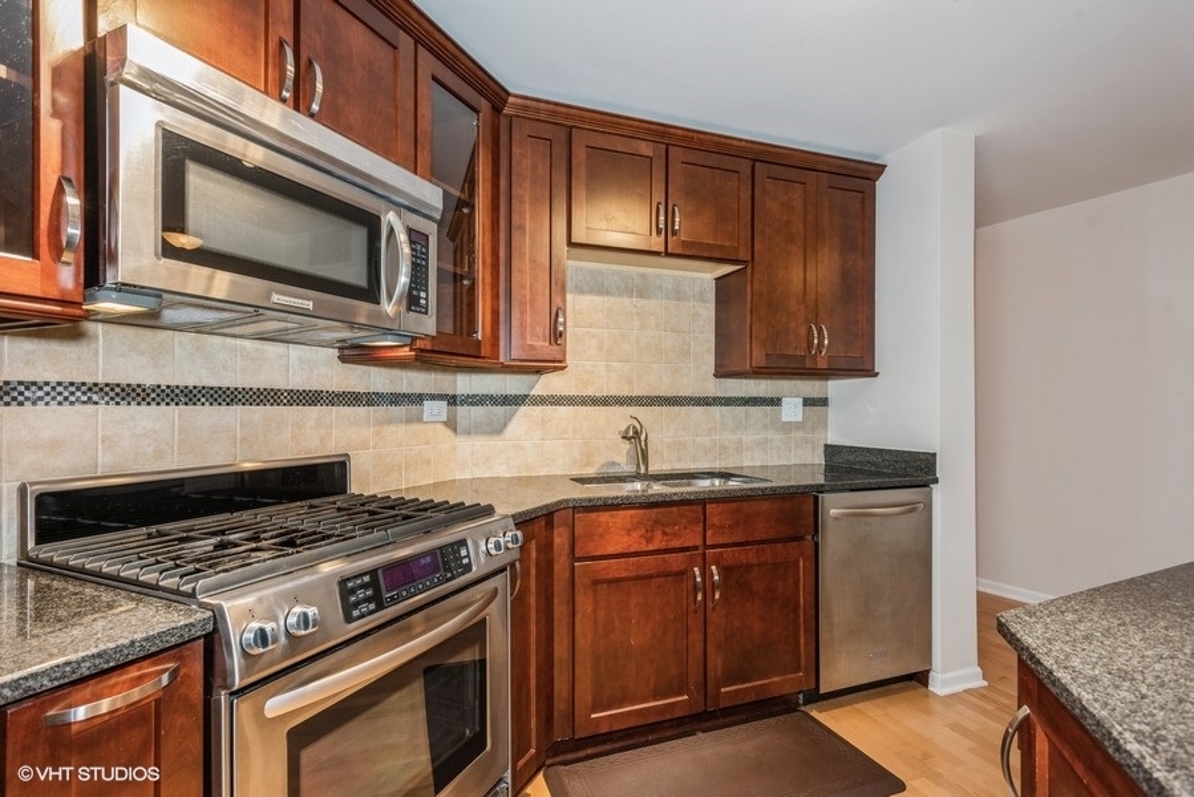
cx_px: 597
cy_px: 398
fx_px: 564
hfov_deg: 93.3
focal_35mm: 17
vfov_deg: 70.5
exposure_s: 1/13
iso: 400
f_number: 8
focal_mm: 17
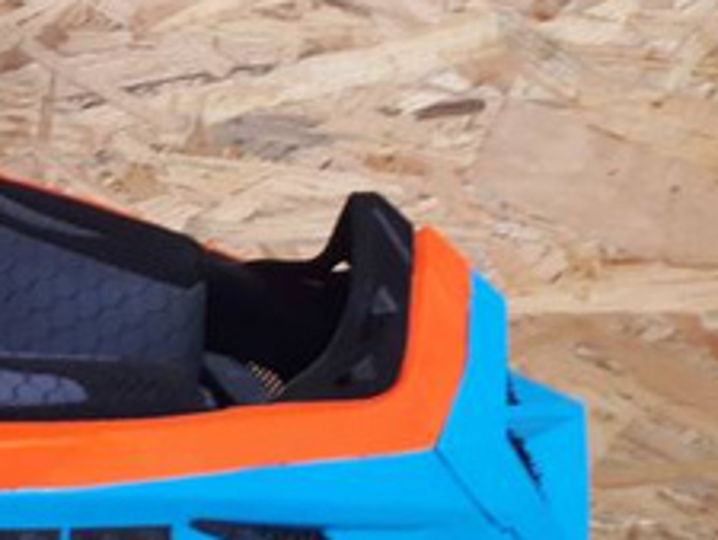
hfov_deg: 21.6
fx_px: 1743
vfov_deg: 17.5
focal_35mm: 84
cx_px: -140
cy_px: 120
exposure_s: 1/33
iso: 50
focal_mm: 3.6
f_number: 1.9
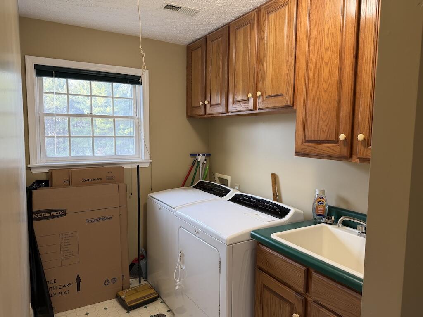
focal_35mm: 24
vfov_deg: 56.8
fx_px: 293
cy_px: 158
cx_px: 212
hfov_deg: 71.6
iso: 125
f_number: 1.78
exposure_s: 1/60
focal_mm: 6.76
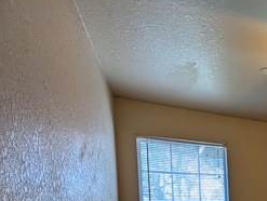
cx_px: 344
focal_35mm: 31
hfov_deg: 37.4
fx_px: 239
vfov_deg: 38.8
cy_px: 213
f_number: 1.7
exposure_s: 1/120
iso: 80
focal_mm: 2.02
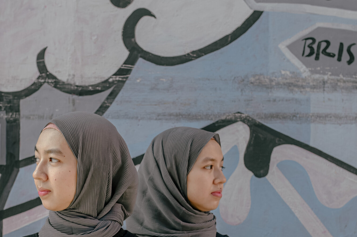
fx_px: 664
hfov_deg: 30.0
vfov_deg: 19.9
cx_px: 132
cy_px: 214
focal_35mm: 67
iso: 125
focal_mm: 35
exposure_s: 1/125
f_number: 4.5
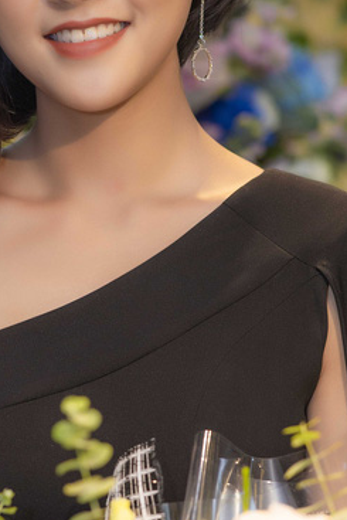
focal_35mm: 283
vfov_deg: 7.3
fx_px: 4088
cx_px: 98
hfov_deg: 4.9
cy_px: 334
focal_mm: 105
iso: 320
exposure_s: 1/200
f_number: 3.5
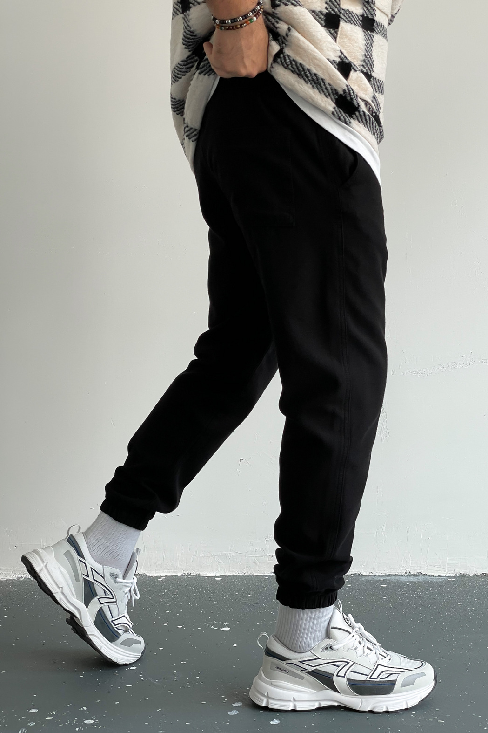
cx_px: 276
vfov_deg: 36.2
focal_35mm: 55
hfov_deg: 24.6
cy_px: 361
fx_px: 1118
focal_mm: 6
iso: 64
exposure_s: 1/120
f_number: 2
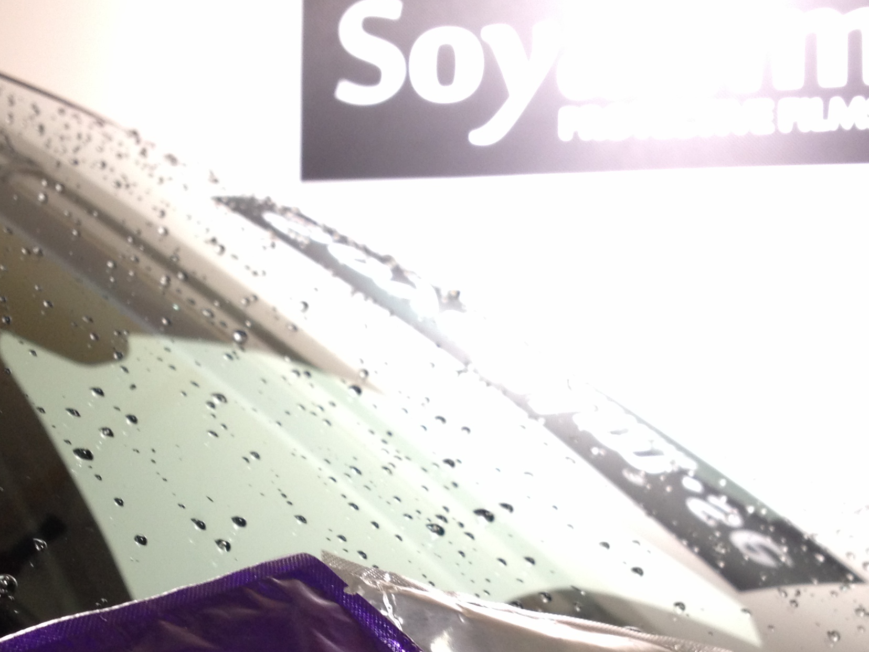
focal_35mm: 69
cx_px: 407
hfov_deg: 28.2
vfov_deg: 21.1
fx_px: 1732
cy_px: 485
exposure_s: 1/20
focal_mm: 4.28
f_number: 2.4
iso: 100
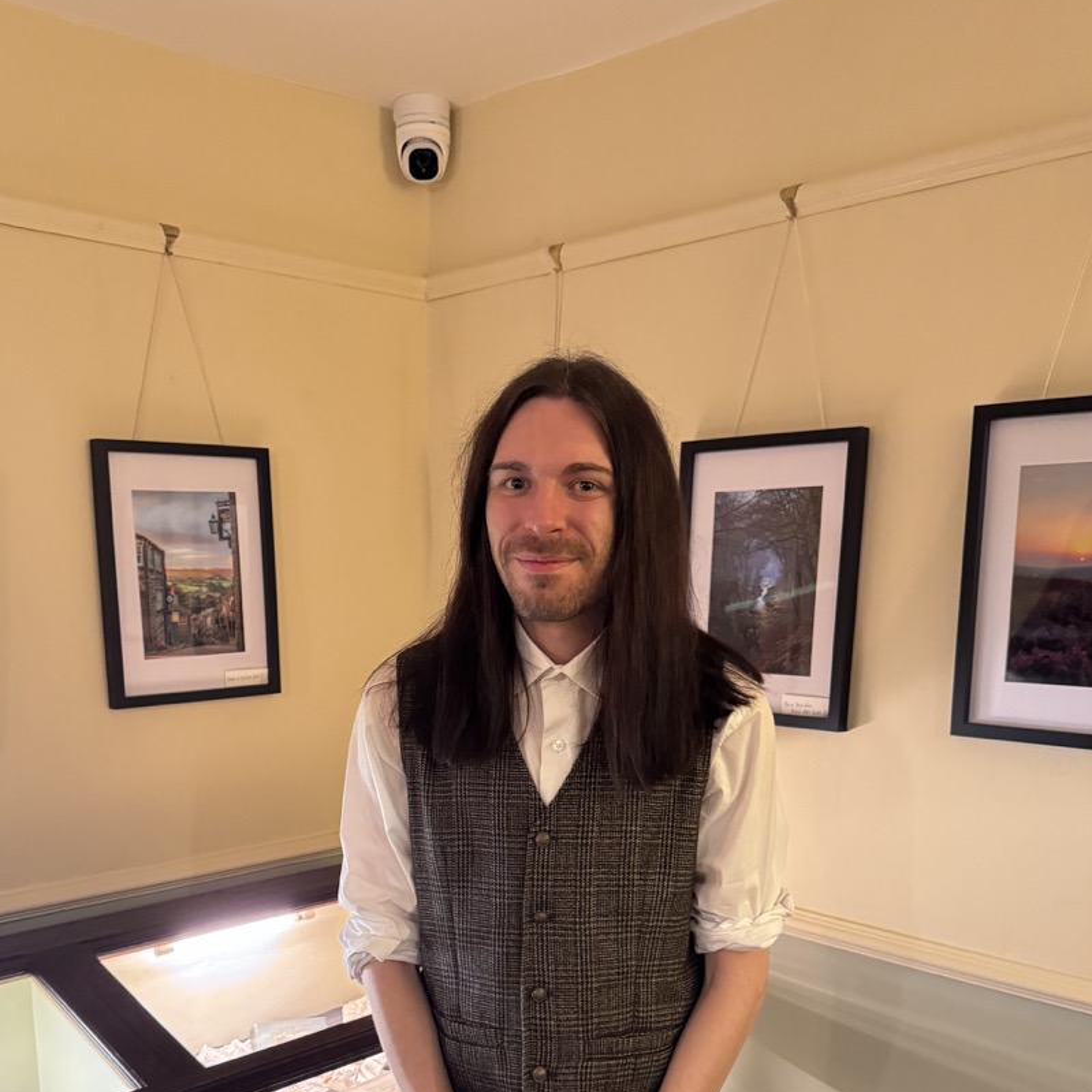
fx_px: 1213
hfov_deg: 48.4
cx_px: 514
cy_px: 769
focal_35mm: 34
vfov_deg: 47.3
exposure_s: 1/50
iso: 800
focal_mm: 6.76
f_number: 1.78
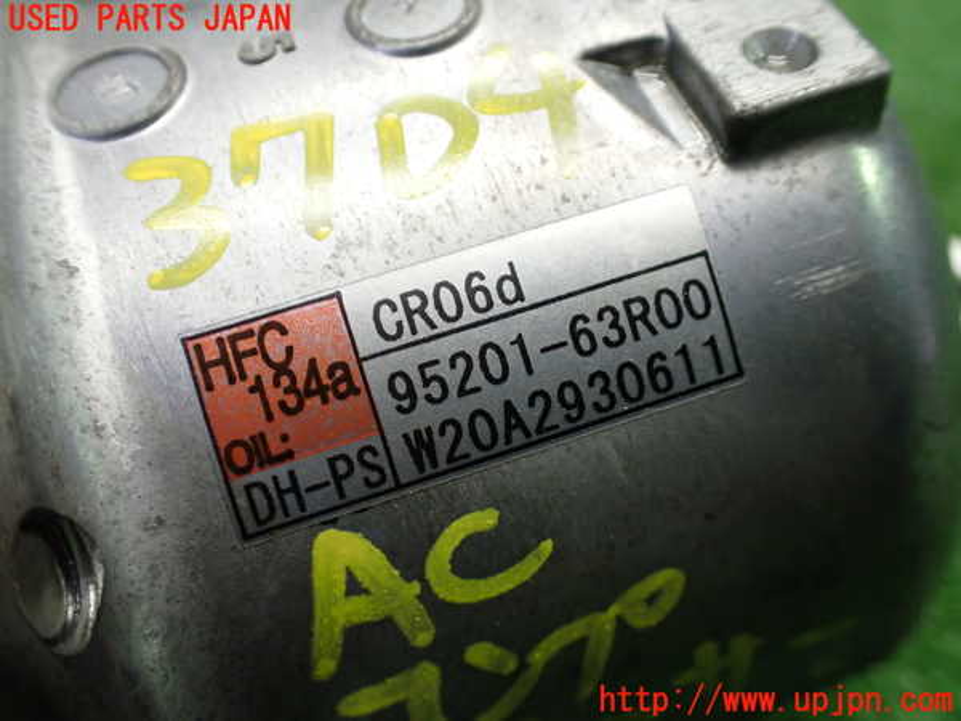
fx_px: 833
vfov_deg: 46.8
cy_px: 360
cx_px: 480
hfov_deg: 60.0
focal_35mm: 30
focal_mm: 5.4
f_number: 2.3
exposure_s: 1/125
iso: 500
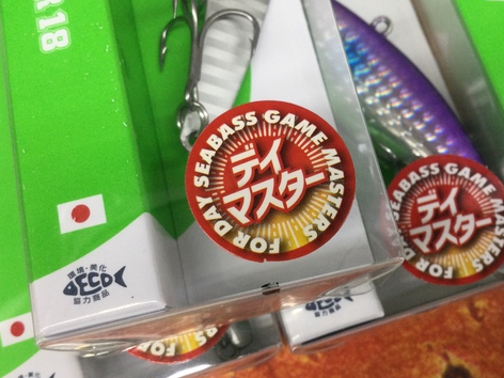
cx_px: 279
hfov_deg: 44.7
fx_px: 612
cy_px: 183
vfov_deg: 34.3
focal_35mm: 42
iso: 32
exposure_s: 1/30
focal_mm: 3.3
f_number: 2.4
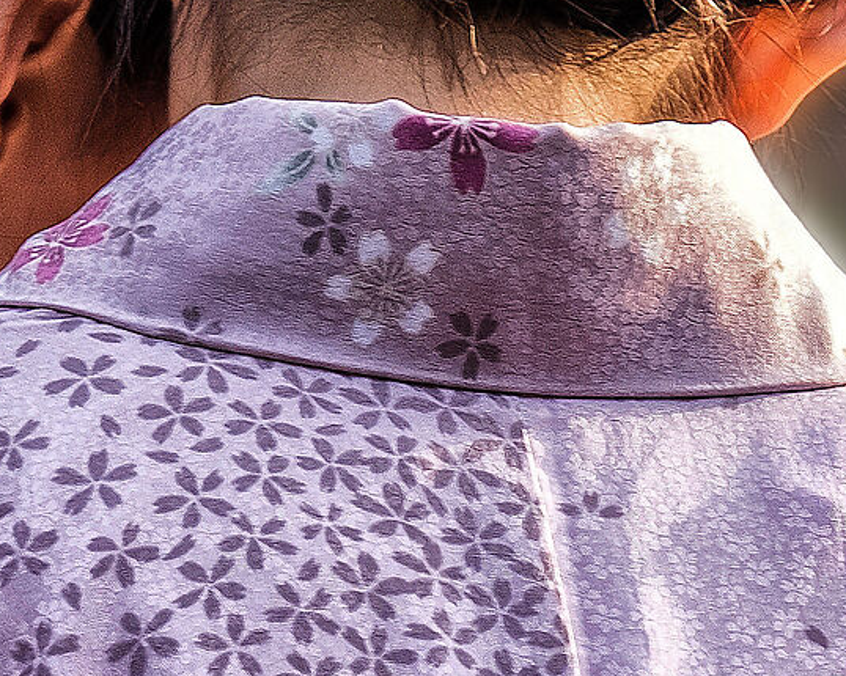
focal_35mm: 729
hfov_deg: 2.7
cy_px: 391
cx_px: 417
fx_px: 18246
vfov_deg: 2.1
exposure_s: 1/160
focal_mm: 116.1
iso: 500
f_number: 5.6
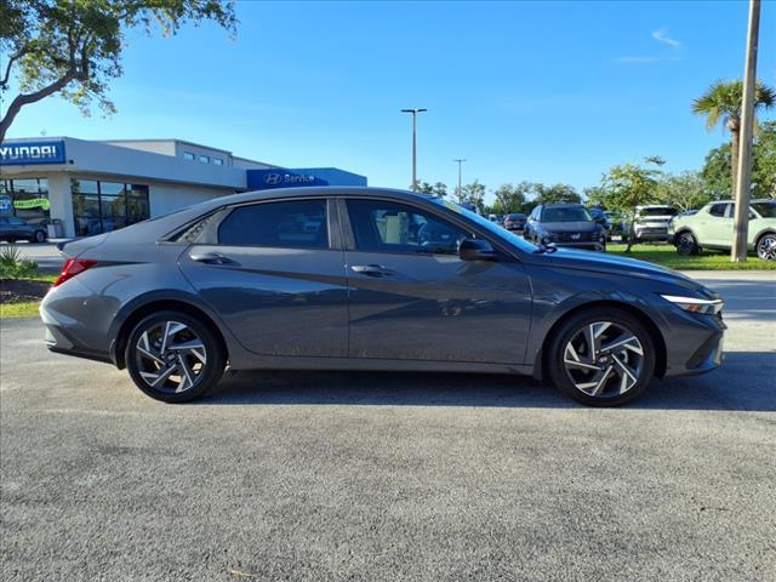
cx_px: 388
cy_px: 291
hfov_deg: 65.3
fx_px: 605
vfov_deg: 51.4
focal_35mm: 27
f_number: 1.9
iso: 40
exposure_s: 1/1111
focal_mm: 3.58
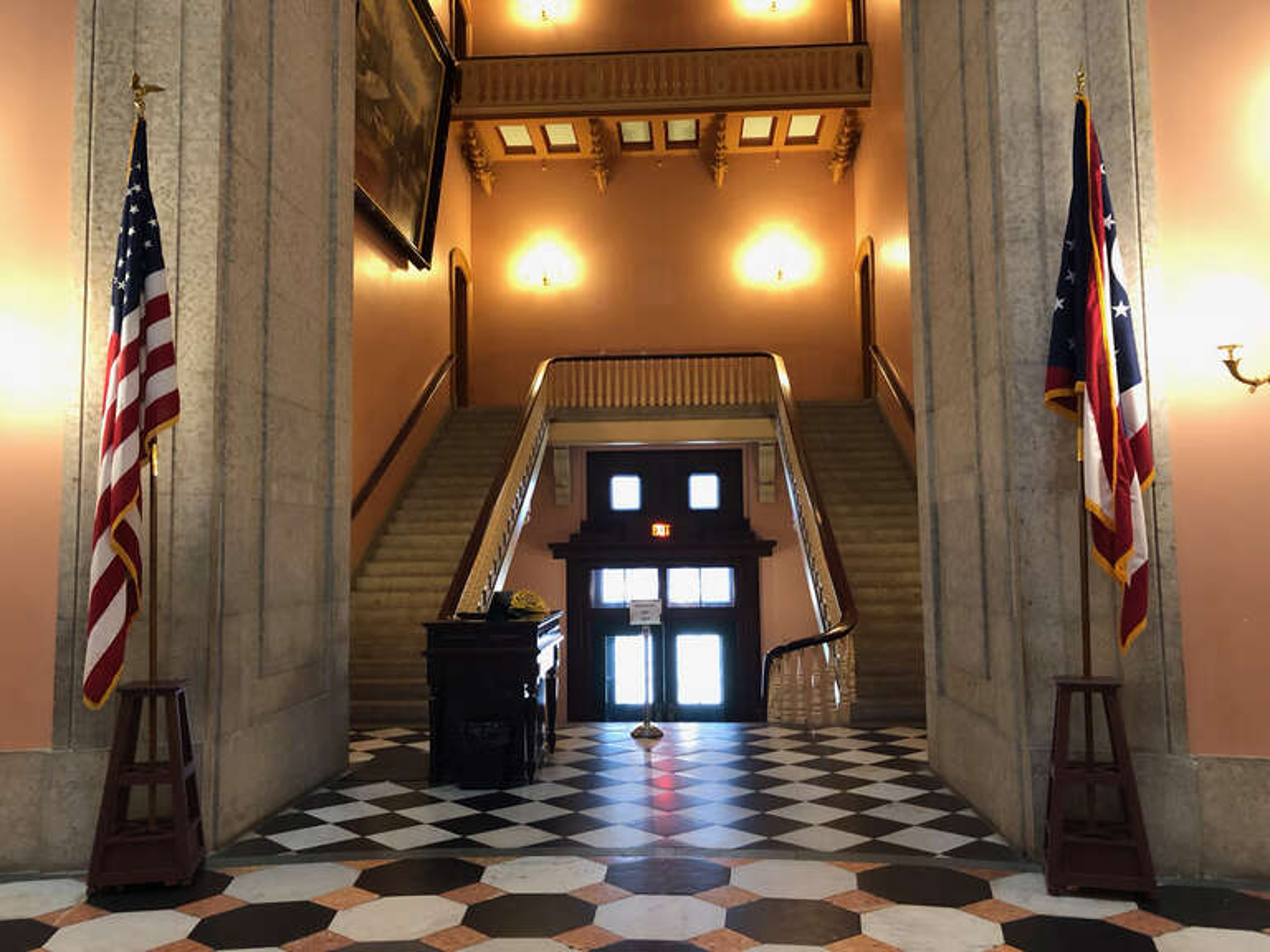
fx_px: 1027
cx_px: 635
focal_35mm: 28
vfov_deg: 49.7
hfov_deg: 63.4
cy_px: 476
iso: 100
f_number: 1.8
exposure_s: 1/11
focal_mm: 3.99
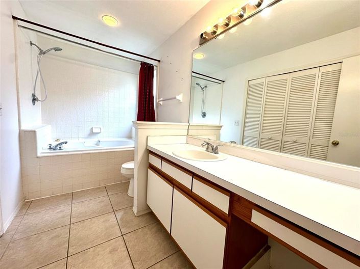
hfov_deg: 102.1
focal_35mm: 14
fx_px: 146
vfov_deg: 85.6
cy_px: 134
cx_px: 180
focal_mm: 2.22
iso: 80
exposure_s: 1/120
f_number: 2.2
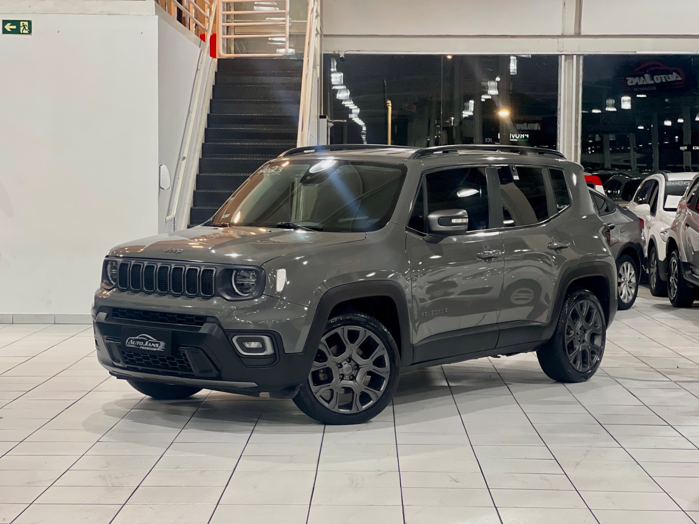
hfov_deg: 25.3
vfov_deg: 19.1
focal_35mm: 77
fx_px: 1555
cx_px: 350
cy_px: 262
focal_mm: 9
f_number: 2.8
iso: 400
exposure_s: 1/40
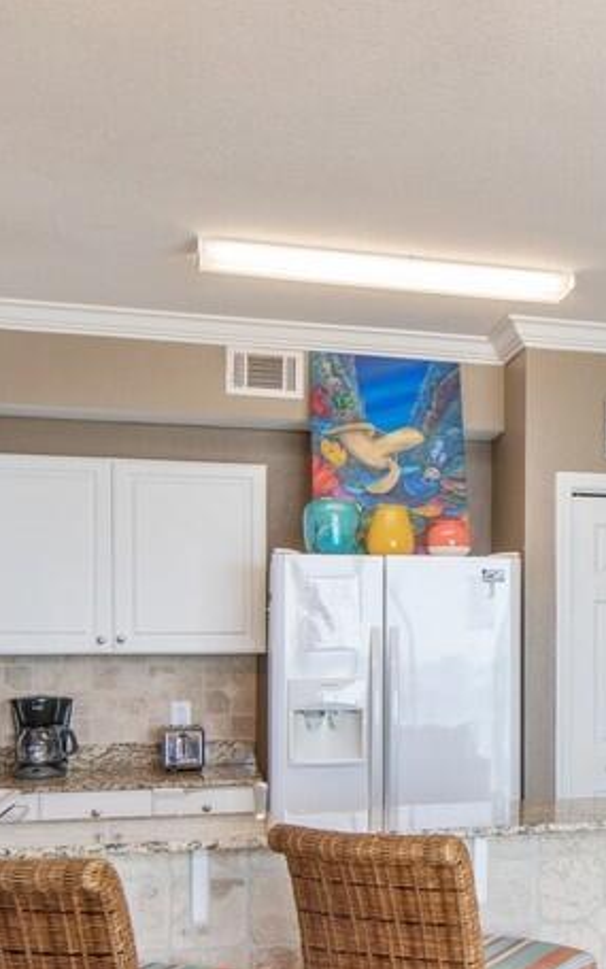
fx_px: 1321
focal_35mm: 50
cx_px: 695
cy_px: 684
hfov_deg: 23.9
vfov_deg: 39.6
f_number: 8
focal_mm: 14
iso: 100
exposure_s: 1/10
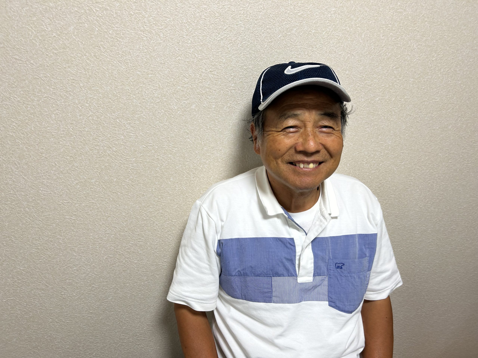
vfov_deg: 53.1
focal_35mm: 26
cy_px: 179
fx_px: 359
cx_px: 239
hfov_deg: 67.3
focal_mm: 5.7
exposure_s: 1/100
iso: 64
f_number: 1.5
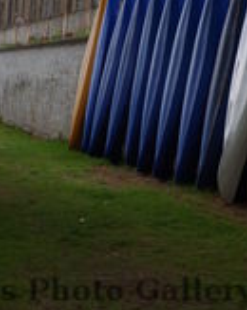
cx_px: 190
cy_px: -64
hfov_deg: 19.5
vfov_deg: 22.5
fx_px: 714
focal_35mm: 78
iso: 400
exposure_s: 1/400
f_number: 8
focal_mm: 23.13
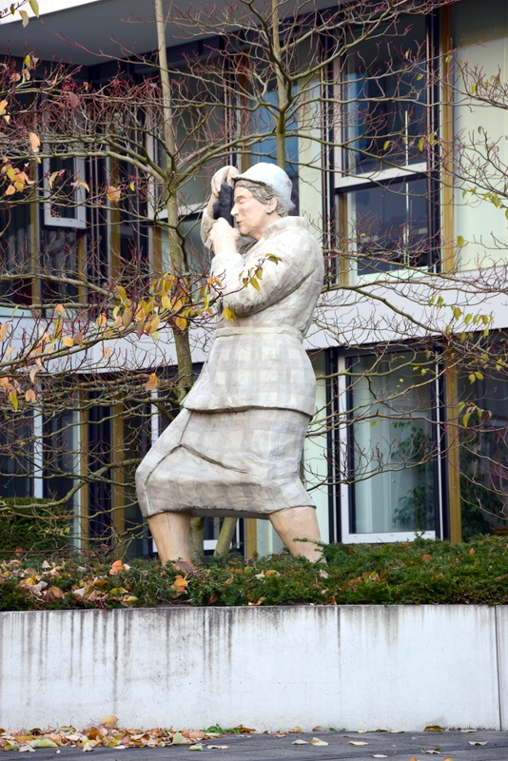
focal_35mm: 120
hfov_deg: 11.4
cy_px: 380
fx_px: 2538
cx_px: 254
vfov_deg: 17.1
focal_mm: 80
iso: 400
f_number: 7.1
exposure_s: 1/30
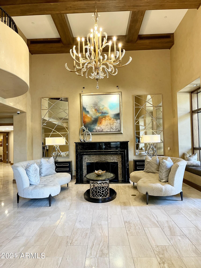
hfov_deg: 53.1
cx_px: 100
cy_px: 134
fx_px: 201
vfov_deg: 67.3
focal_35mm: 26
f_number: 1.6
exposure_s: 1/60
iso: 160
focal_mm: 4.2
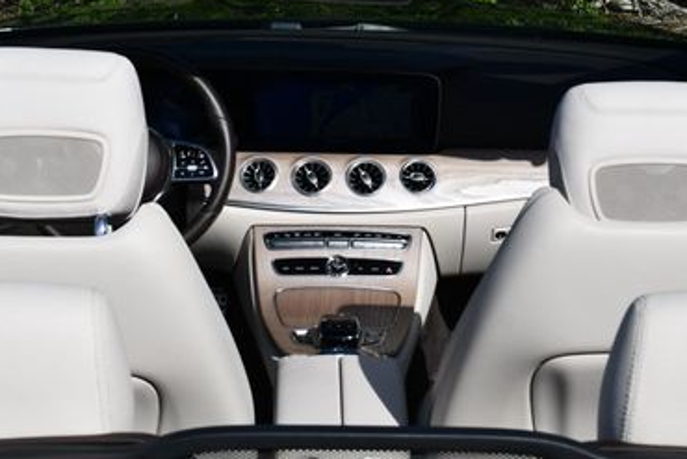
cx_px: 319
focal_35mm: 90
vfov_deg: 15.1
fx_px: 1718
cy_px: 113
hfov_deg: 22.6
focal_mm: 26
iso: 100
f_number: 9
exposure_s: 1/320
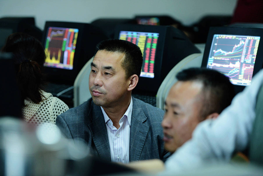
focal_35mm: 120
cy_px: 88
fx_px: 877
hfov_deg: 17.1
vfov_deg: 11.4
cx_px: 132
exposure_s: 1/50
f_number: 2.8
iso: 1250
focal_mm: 120
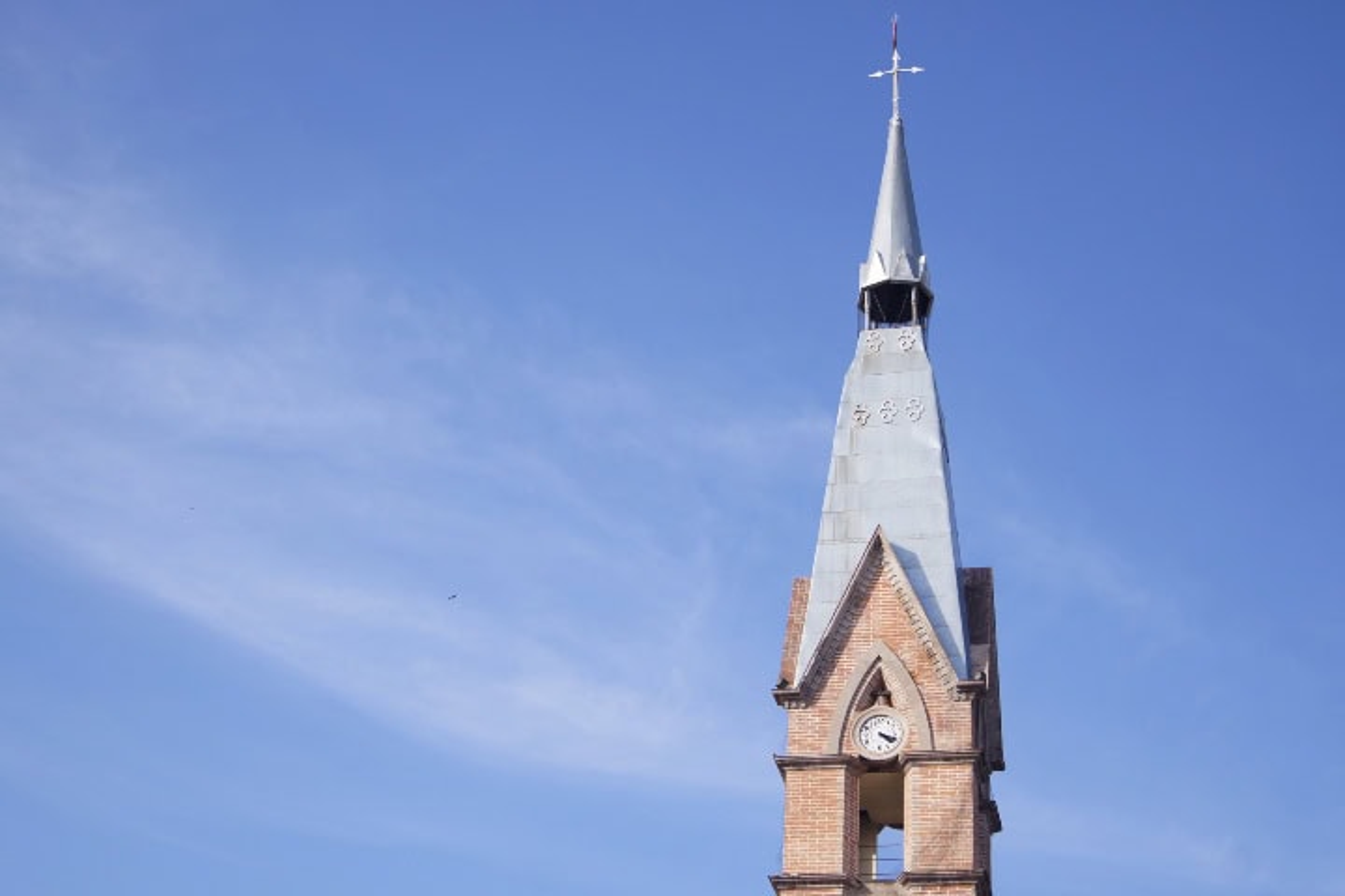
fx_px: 1961
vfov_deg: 25.8
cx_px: 672
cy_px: 448
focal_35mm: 52
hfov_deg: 37.9
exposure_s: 1/320
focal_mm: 35
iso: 100
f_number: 5
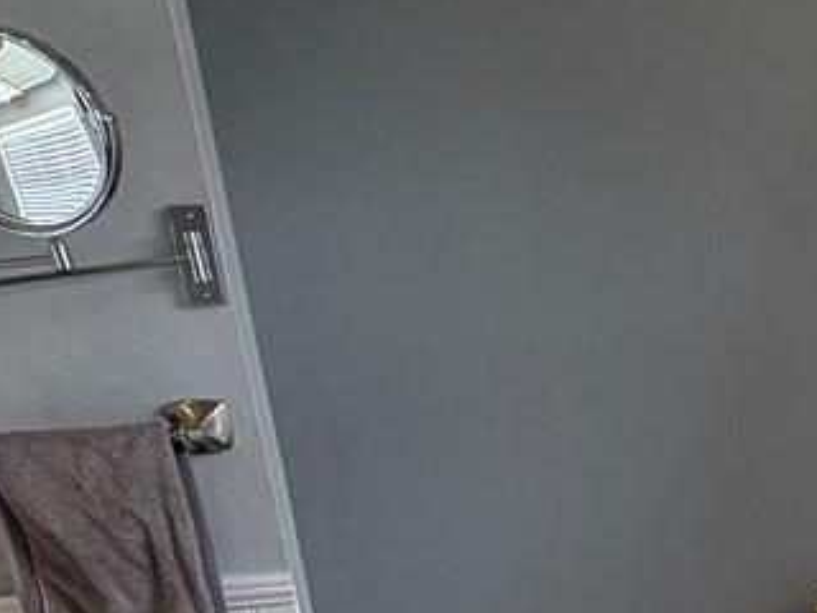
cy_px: 702
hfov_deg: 21.7
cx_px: 1317
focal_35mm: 70
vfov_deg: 19.9
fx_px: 1652
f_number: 2.2
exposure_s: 1/120
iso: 100
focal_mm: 2.22
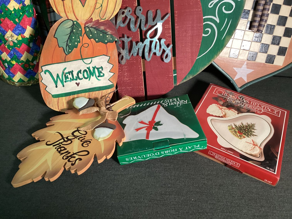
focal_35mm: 31
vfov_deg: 45.4
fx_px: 262
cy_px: 110
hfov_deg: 58.3
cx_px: 146
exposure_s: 1/60
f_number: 2.4
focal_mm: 3.3
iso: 320
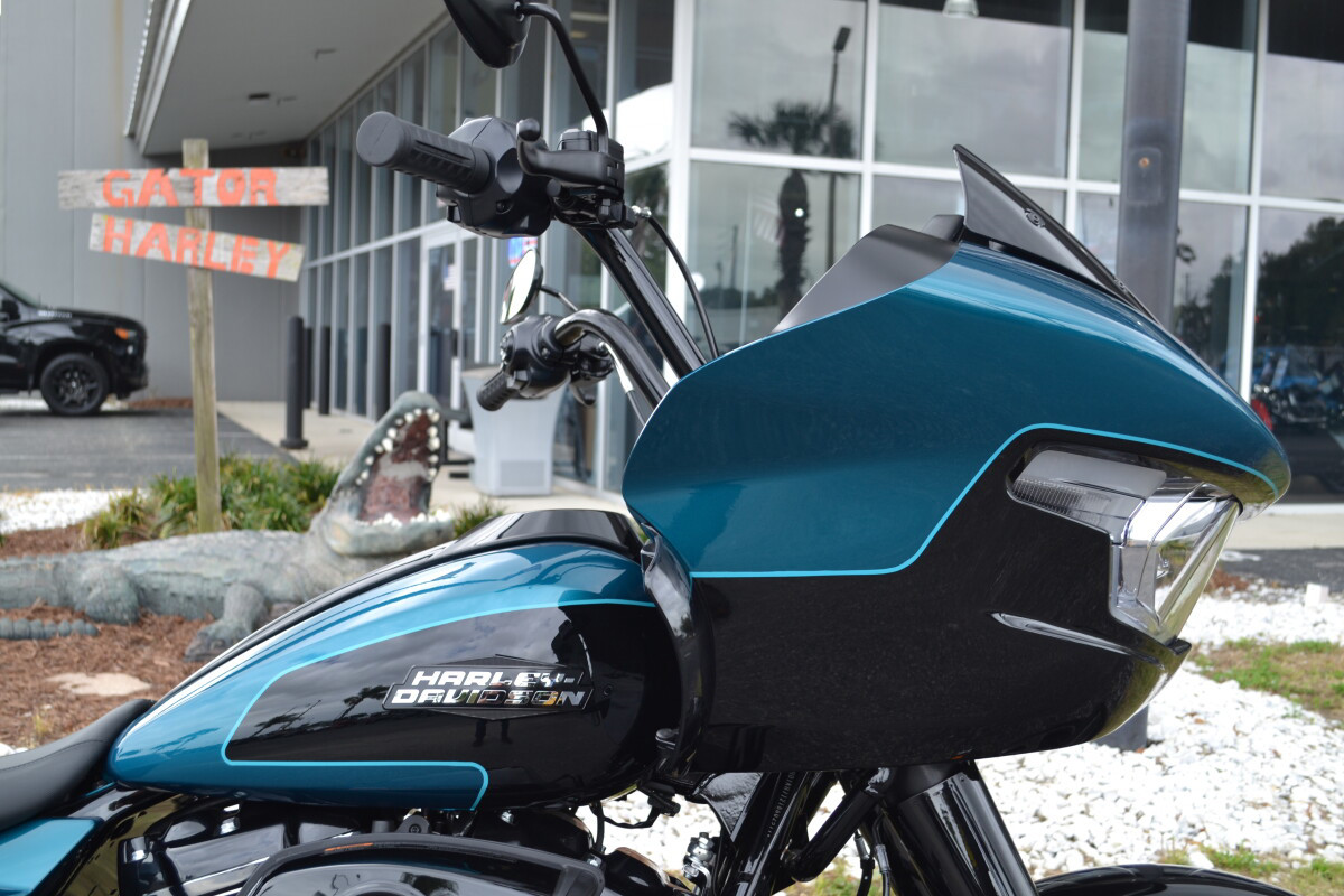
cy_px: 448
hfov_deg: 49.6
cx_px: 672
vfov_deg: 34.2
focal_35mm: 39
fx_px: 1456
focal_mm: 26
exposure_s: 1/125
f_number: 5.6
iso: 125
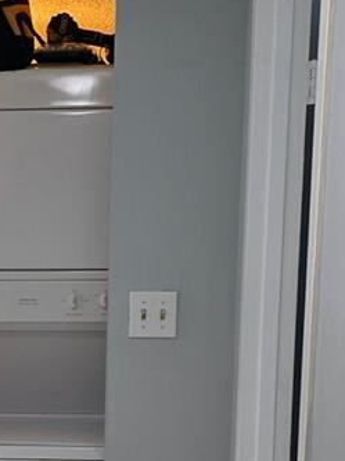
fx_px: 1105
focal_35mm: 83
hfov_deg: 17.4
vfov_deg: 23.1
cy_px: 390
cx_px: 8
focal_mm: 6.3
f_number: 1.7
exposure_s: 1/120
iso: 160
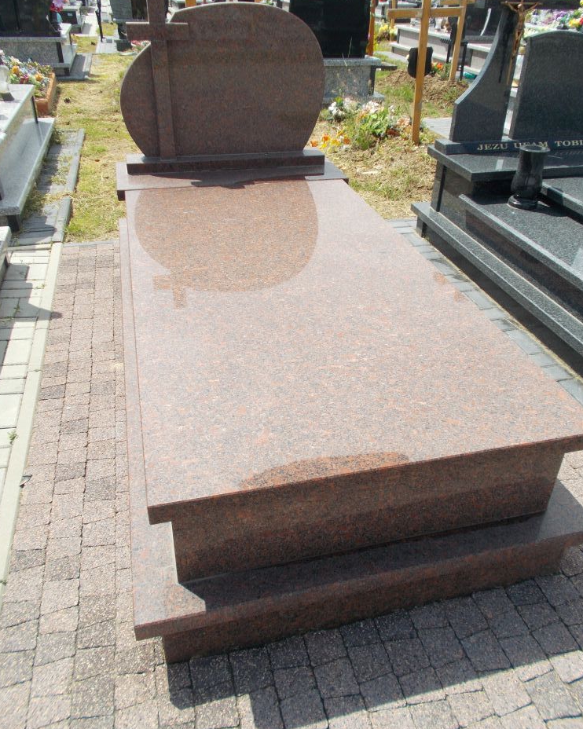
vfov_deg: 62.2
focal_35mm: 28
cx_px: 296
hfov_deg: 51.5
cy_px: 342
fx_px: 604
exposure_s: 1/125
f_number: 8
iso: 80
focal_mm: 4.6
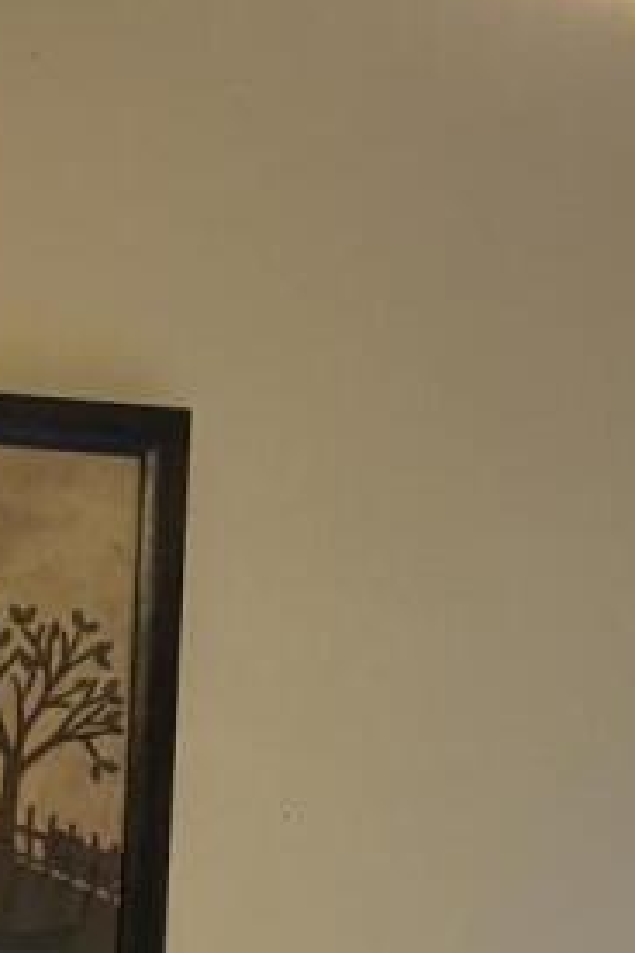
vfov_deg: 10.0
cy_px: 1654
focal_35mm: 196
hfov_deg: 7.0
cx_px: -3
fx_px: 5185
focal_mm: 5.96
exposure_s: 1/60
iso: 125
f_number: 1.6
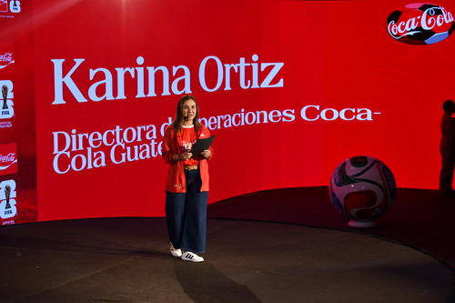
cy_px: 152
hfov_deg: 24.8
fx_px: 1036
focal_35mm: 82
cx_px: 228
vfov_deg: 16.6
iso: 560
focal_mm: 55
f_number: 5.6
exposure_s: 1/60
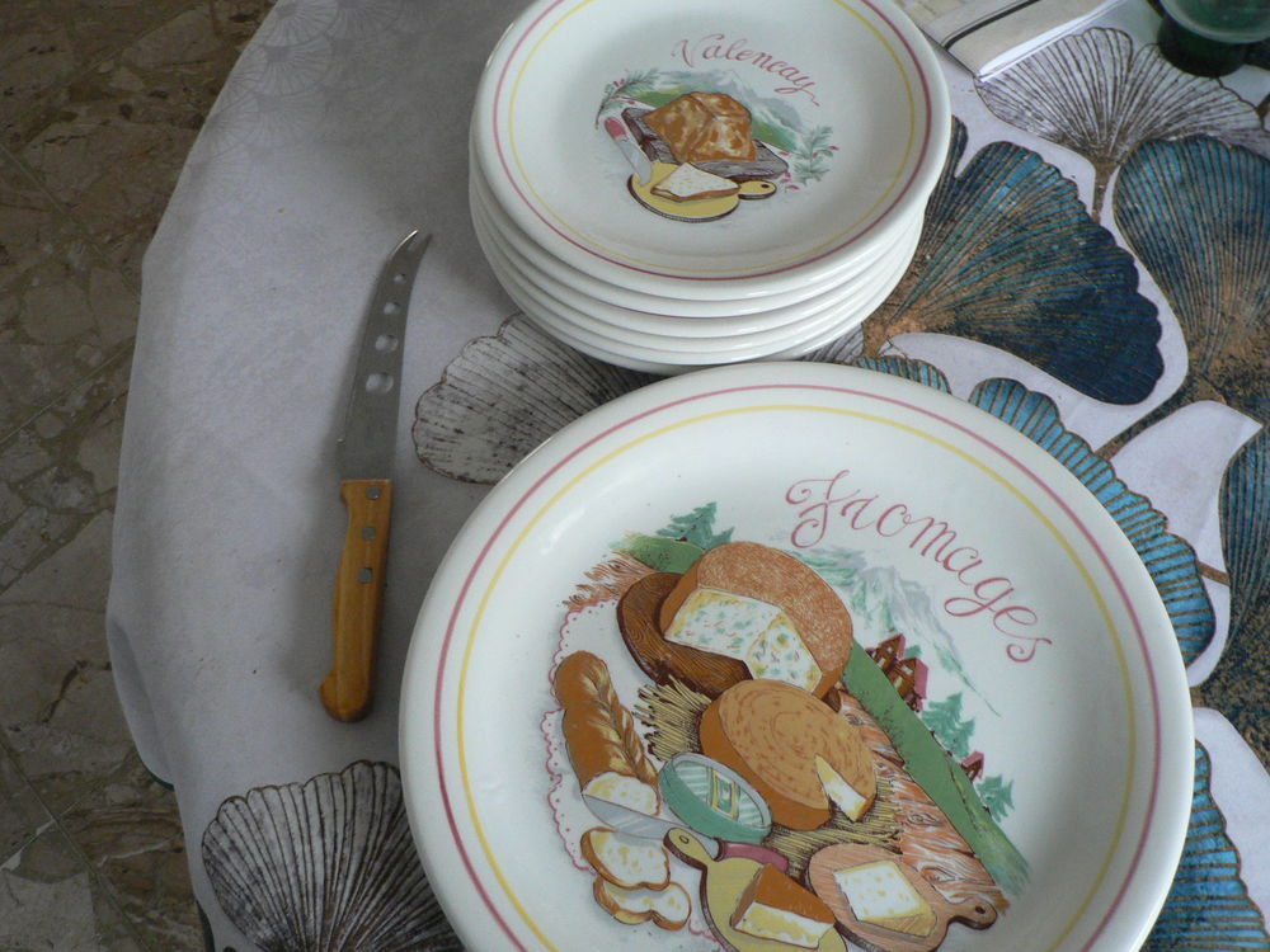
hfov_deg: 51.4
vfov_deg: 39.7
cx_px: 635
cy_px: 476
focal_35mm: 36
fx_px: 1321
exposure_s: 1/25
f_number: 2.8
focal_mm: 6
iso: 200
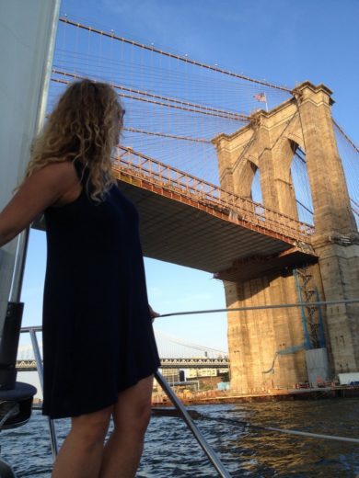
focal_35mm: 35
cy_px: 239
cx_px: 180
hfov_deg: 40.7
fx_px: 484
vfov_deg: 52.6
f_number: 2.4
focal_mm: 4.28
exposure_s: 1/502
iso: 50
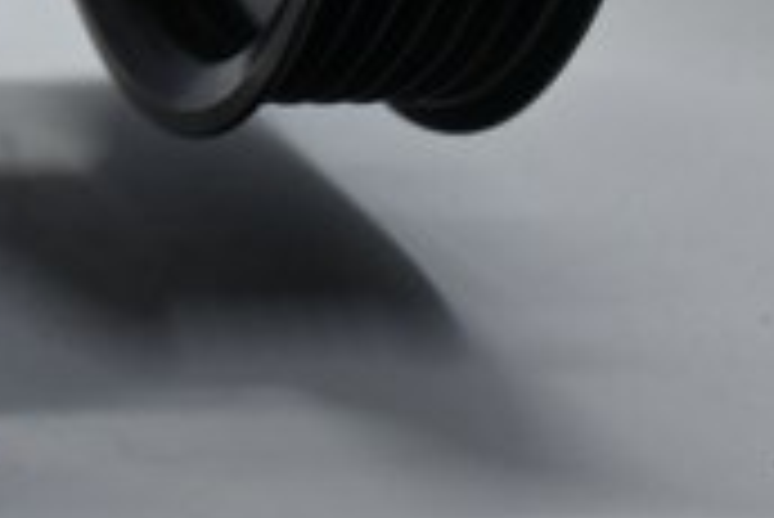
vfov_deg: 7.5
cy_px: -624
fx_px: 3751
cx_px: -684
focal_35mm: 174
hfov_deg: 10.9
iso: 720
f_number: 4.2
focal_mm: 25
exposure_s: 1/125
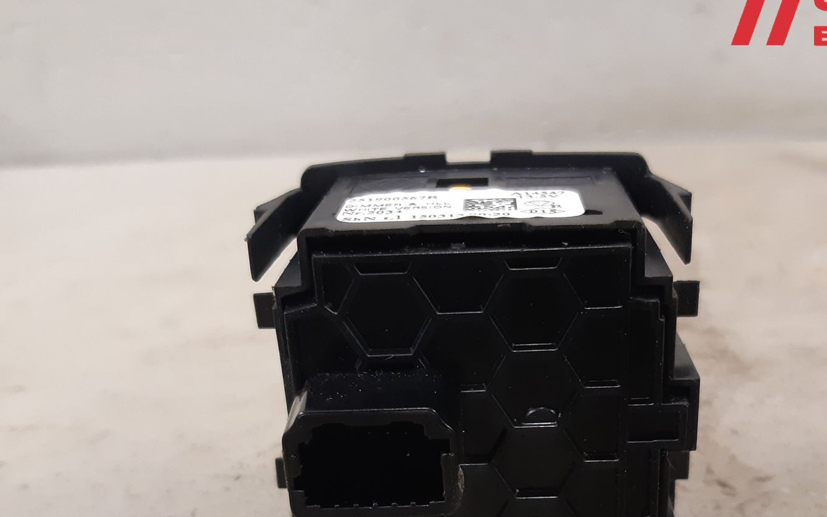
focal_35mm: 42
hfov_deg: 47.0
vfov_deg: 29.8
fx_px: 947
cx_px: 479
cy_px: 414
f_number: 1.7
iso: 250
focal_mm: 3.93
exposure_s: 1/50
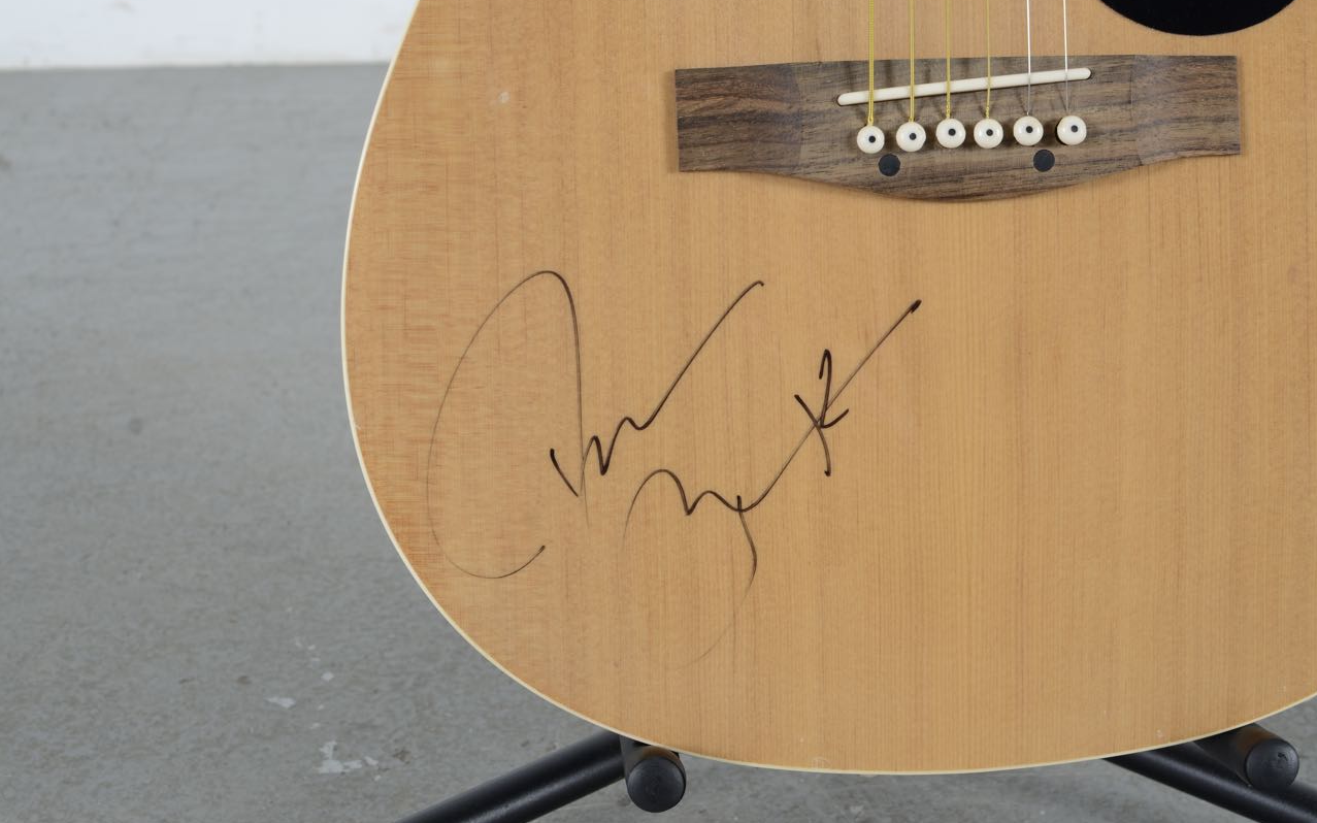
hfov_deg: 37.9
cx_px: 659
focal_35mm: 54
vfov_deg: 24.2
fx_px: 1921
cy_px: 405
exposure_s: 1/125
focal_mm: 35
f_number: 8
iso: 100
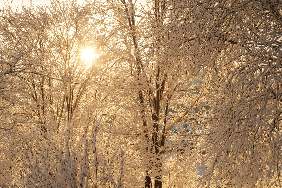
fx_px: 415
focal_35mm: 53
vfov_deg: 25.5
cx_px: 141
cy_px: 94
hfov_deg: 37.5
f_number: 16
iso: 160
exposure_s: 1/105
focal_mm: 35
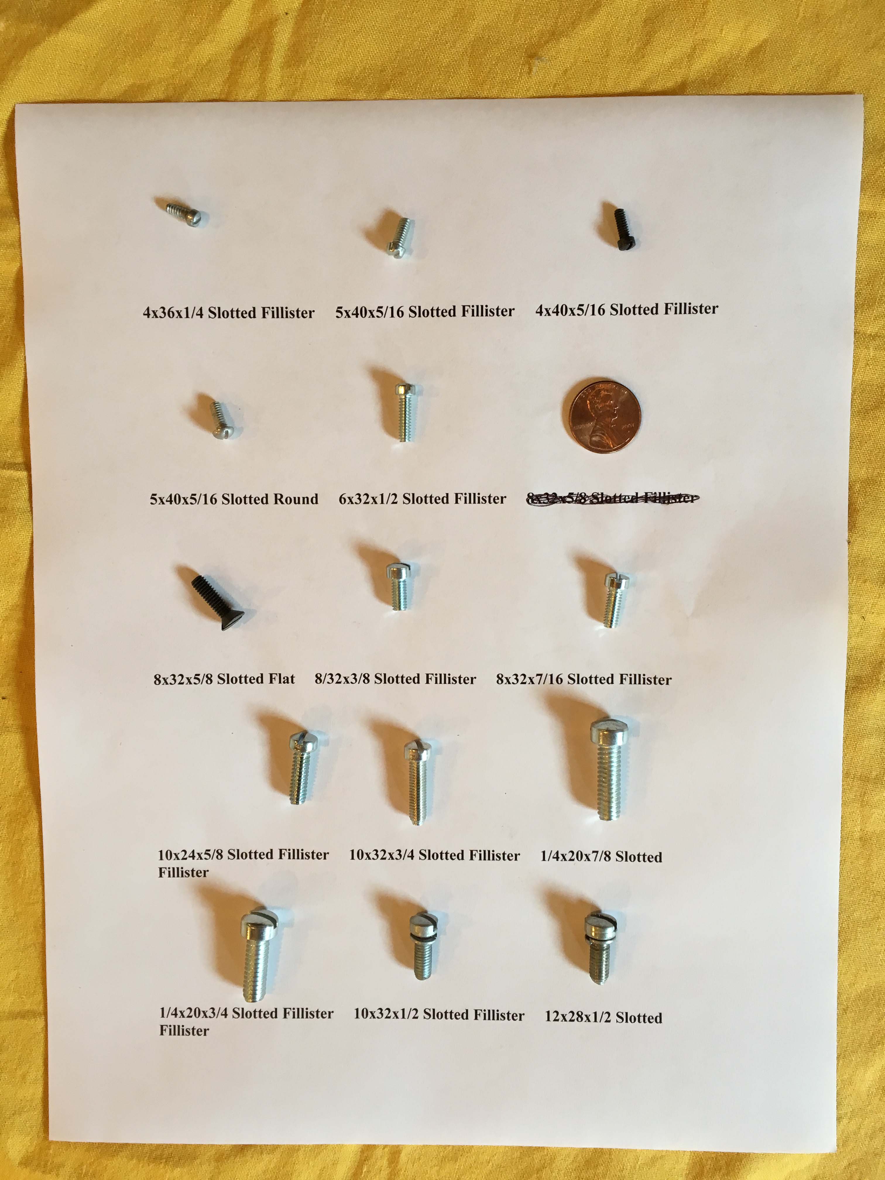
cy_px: 590
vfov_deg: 61.7
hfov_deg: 48.2
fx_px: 989
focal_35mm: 29
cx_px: 442
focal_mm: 4.15
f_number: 2.2
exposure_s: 1/30
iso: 50
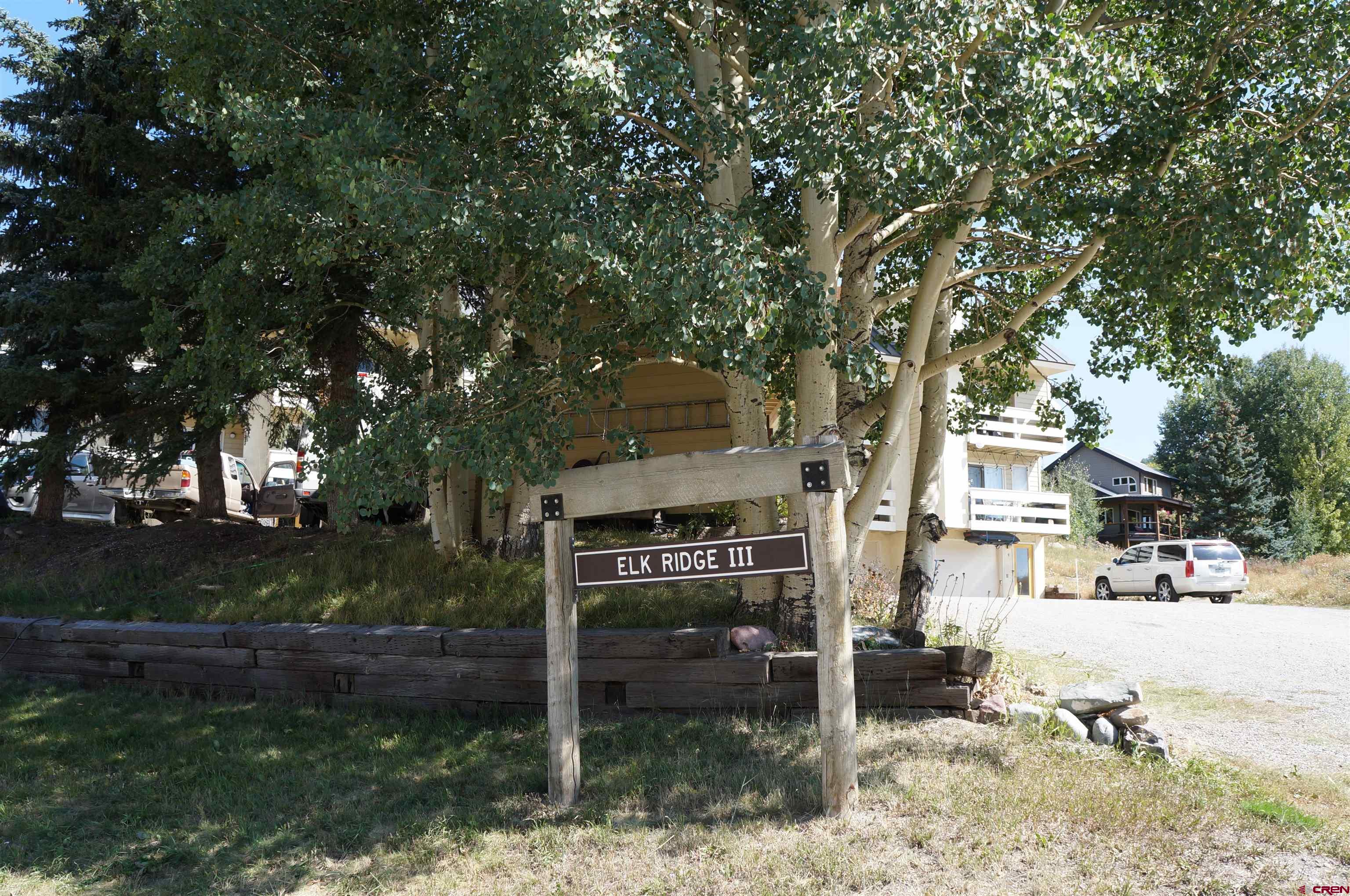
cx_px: 675
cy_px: 448
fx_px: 1068
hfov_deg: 64.6
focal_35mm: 28
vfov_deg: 45.6
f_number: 7.1
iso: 200
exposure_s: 1/200
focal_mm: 19
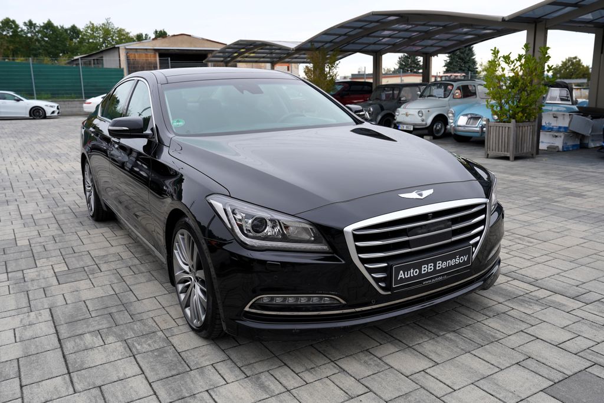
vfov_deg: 42.3
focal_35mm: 31
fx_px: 520
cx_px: 302
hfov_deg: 60.3
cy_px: 202
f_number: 5.6
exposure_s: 1/160
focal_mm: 31
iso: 100
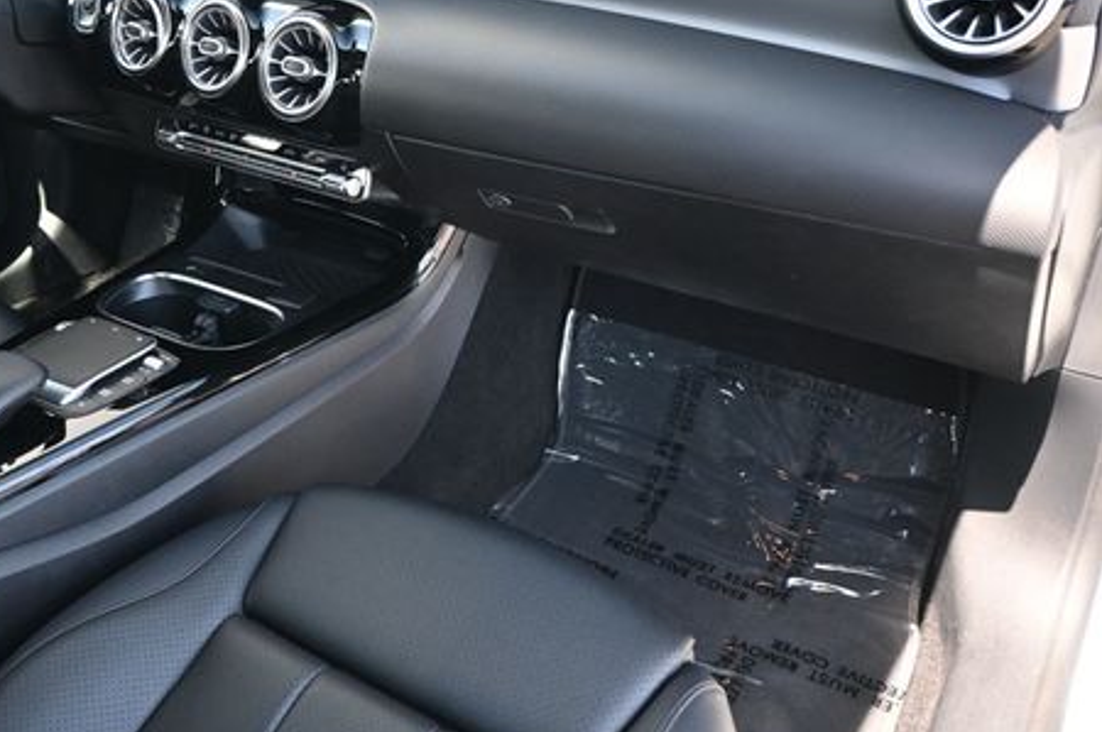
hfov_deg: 50.9
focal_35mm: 37
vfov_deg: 35.3
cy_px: 260
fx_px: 1142
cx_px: 399
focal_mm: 17.5
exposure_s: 1/125
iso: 400
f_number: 3.5
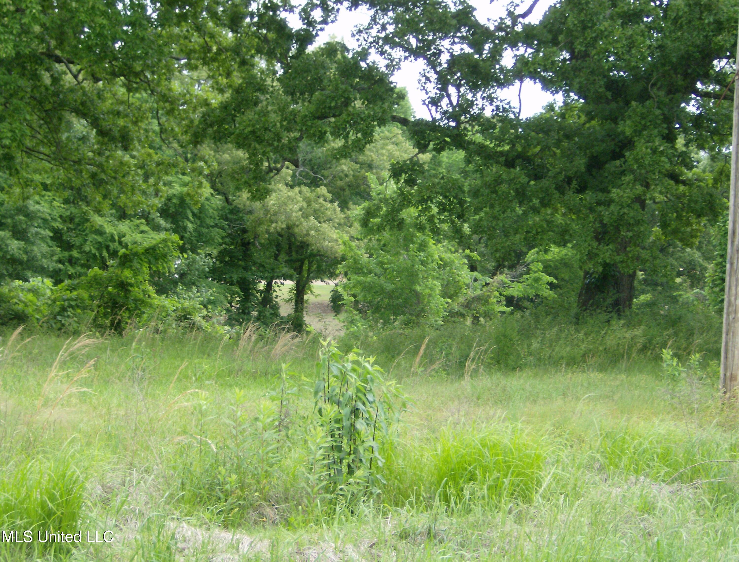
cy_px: 281
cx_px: 370
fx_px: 1502
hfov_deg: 27.6
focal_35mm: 70
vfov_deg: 21.2
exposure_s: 1/181
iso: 100
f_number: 3.7
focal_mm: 11.6
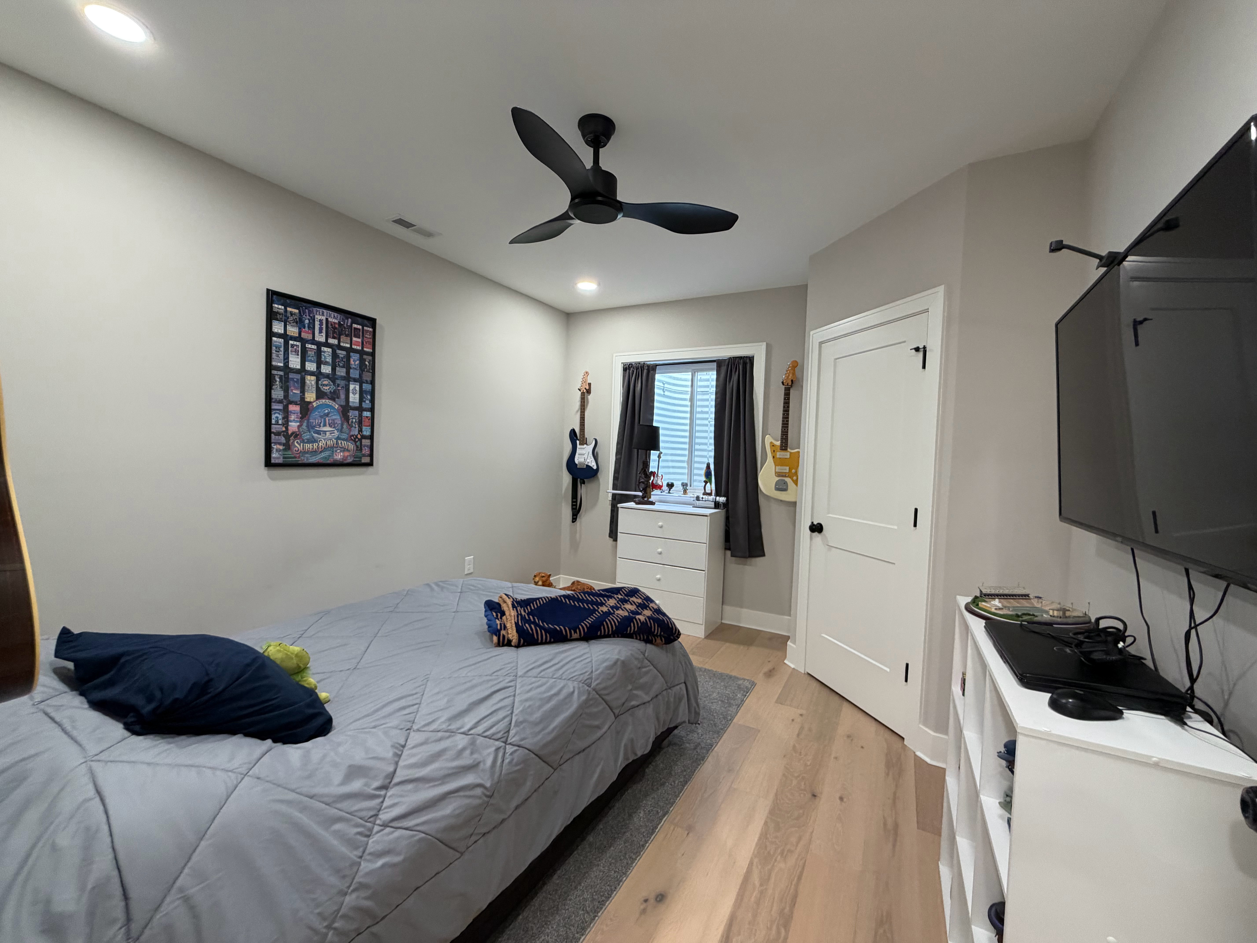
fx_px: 508
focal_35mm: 14
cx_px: 628
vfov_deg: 85.7
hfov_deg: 102.1
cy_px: 472
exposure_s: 1/60
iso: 250
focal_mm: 2.22
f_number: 2.2
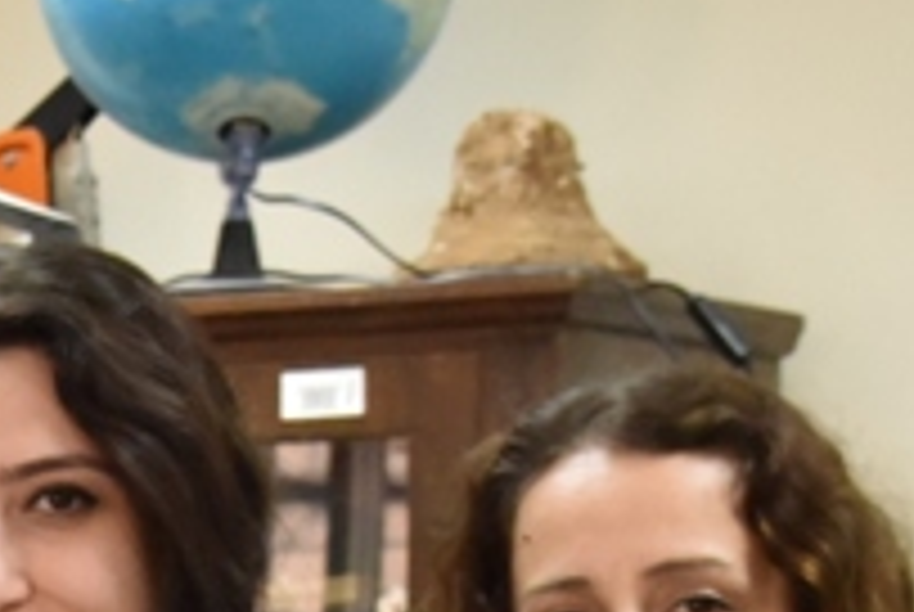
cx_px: -356
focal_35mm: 156
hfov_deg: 12.6
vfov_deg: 8.5
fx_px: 3966
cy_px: 1073
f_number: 5.6
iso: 2500
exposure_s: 1/125
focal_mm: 31
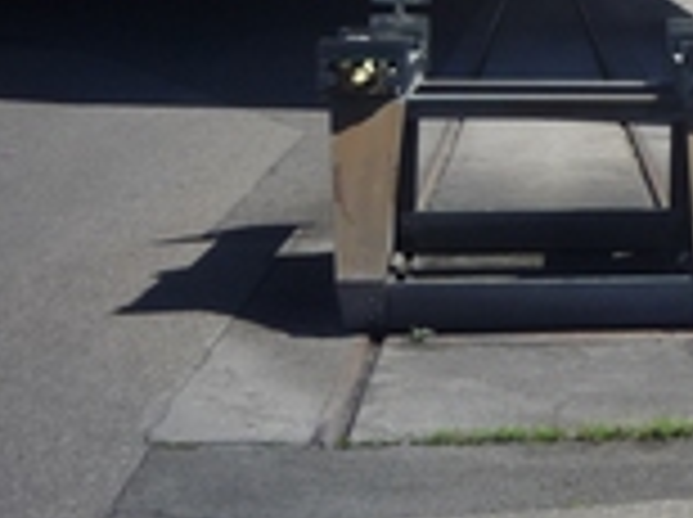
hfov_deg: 17.7
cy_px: -122
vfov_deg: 14.2
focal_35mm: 100
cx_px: 1022
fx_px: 1999
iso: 100
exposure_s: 1/400
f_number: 5.6
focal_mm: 5.2
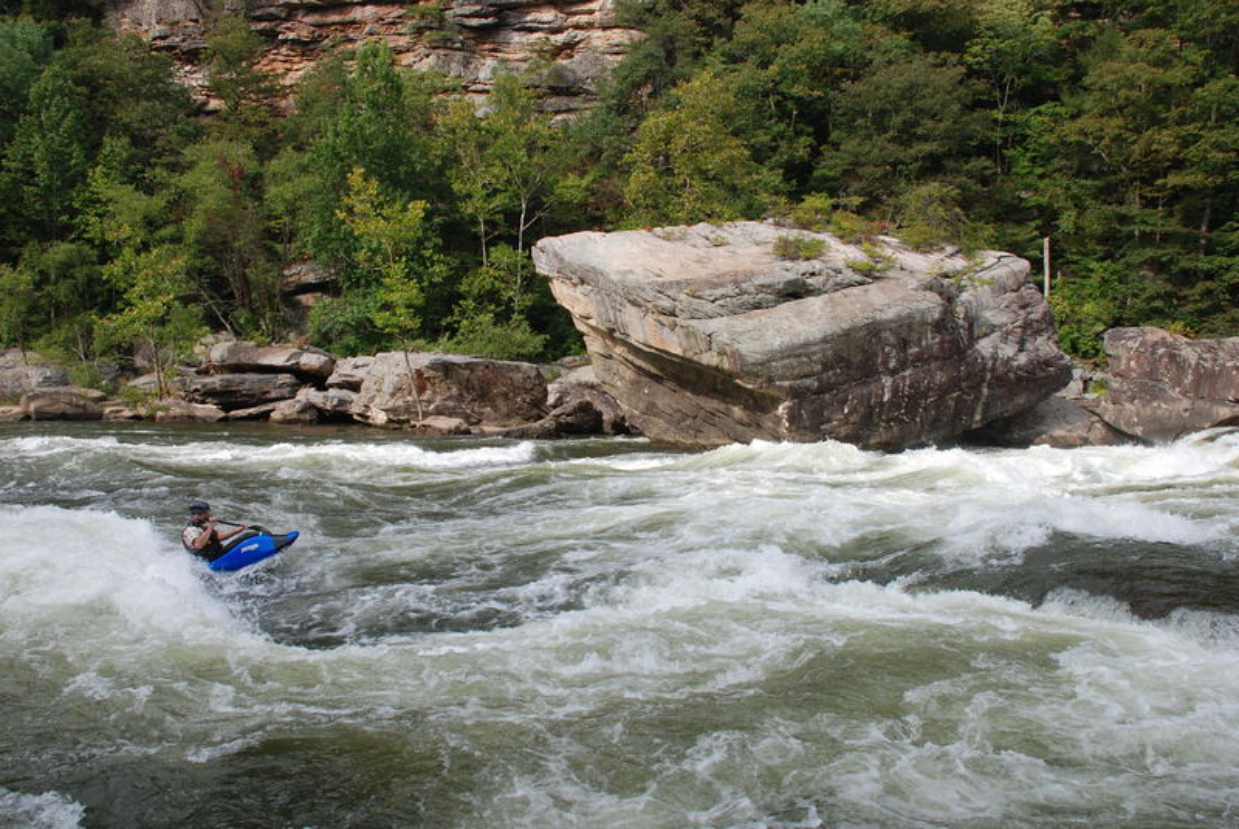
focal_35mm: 27
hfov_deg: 67.3
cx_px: 620
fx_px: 930
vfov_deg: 48.0
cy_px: 414
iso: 200
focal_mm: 18
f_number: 7.1
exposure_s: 1/200
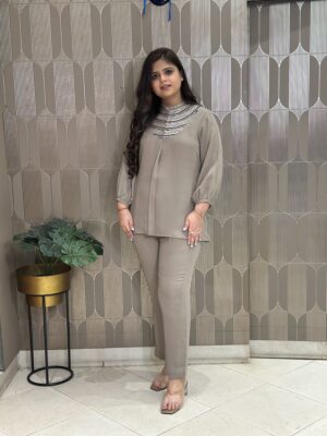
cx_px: 164
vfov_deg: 39.7
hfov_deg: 30.3
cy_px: 218
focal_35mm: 48
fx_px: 605
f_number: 1.78
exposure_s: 1/50
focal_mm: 6.86
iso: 125
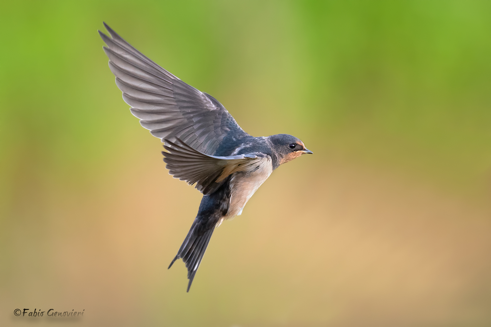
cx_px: 246
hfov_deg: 2.7
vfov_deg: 1.8
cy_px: 164
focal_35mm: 750
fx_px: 10229
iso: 2000
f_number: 4
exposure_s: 1/3200
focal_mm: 500
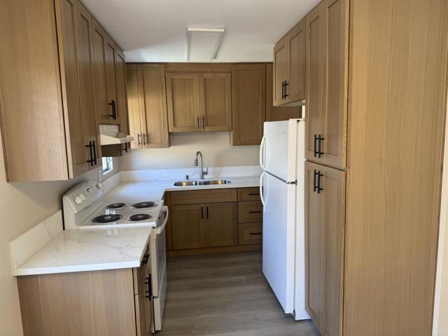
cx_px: 224
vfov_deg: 56.8
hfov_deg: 71.6
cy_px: 168
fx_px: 311
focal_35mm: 24
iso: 125
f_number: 1.78
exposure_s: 1/60
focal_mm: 6.76
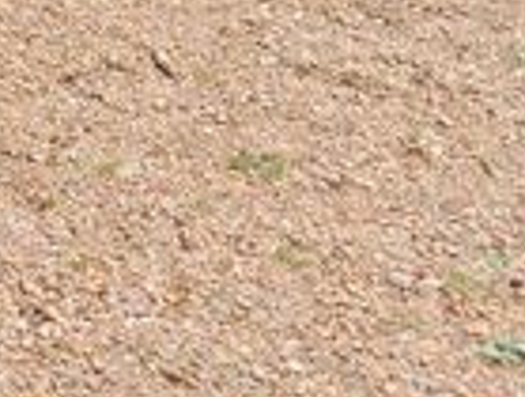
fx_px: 1414
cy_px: -200
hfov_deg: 20.0
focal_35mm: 93
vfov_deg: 14.8
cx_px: -76
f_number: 1.9
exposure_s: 1/1672
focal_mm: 6.67
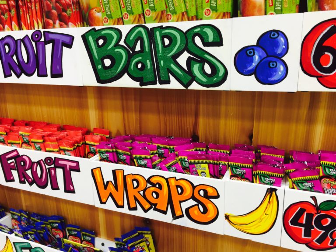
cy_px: 126
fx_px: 281
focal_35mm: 29
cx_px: 168
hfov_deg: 61.7
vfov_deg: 48.2
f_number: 2.2
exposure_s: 1/30
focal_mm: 4.15
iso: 64
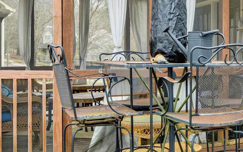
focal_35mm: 56
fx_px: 371
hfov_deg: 33.3
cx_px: 242
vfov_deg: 22.9
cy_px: 40
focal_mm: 16
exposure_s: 1/125
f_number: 8
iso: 320
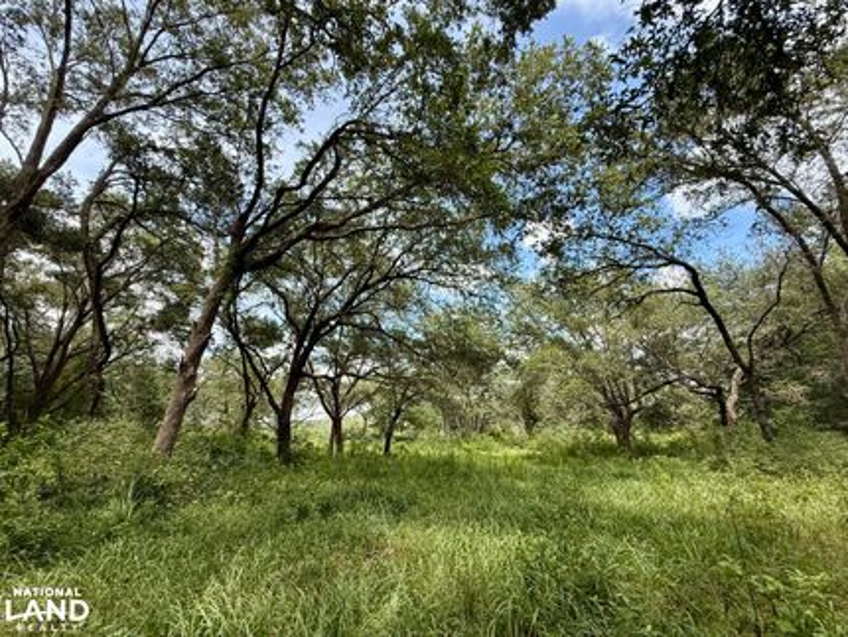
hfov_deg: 102.0
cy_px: 318
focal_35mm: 14
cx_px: 424
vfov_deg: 85.7
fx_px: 343
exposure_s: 1/498
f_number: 2.2
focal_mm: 2.22
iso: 64
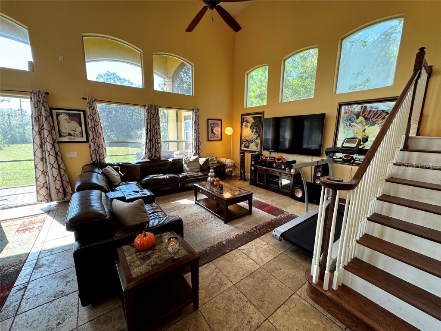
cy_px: 166
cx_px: 220
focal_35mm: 14
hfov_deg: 102.1
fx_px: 178
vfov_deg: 85.7
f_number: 2.2
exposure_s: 1/120
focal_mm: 2.22
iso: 125
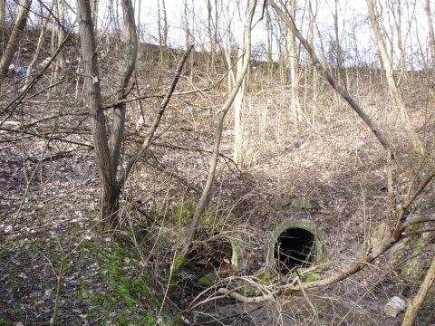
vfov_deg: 44.2
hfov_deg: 56.8
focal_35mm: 32
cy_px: 163
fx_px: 402
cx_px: 218
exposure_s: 1/80
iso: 100
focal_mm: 5.2
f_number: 3.3
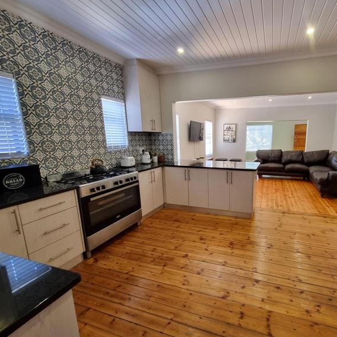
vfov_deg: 87.4
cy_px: 171
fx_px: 176
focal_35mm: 16
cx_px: 219
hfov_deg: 85.0
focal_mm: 1.74
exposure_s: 1/33
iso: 320
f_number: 2.2
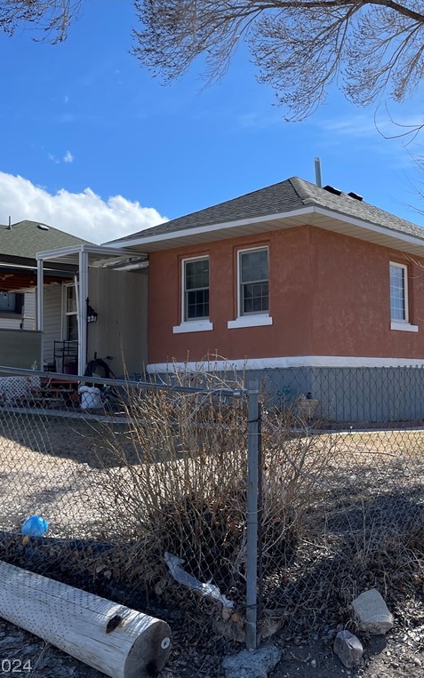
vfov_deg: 52.7
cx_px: 399
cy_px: 339
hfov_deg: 32.3
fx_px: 684
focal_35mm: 37
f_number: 1.6
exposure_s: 1/2817
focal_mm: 4.2
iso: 32
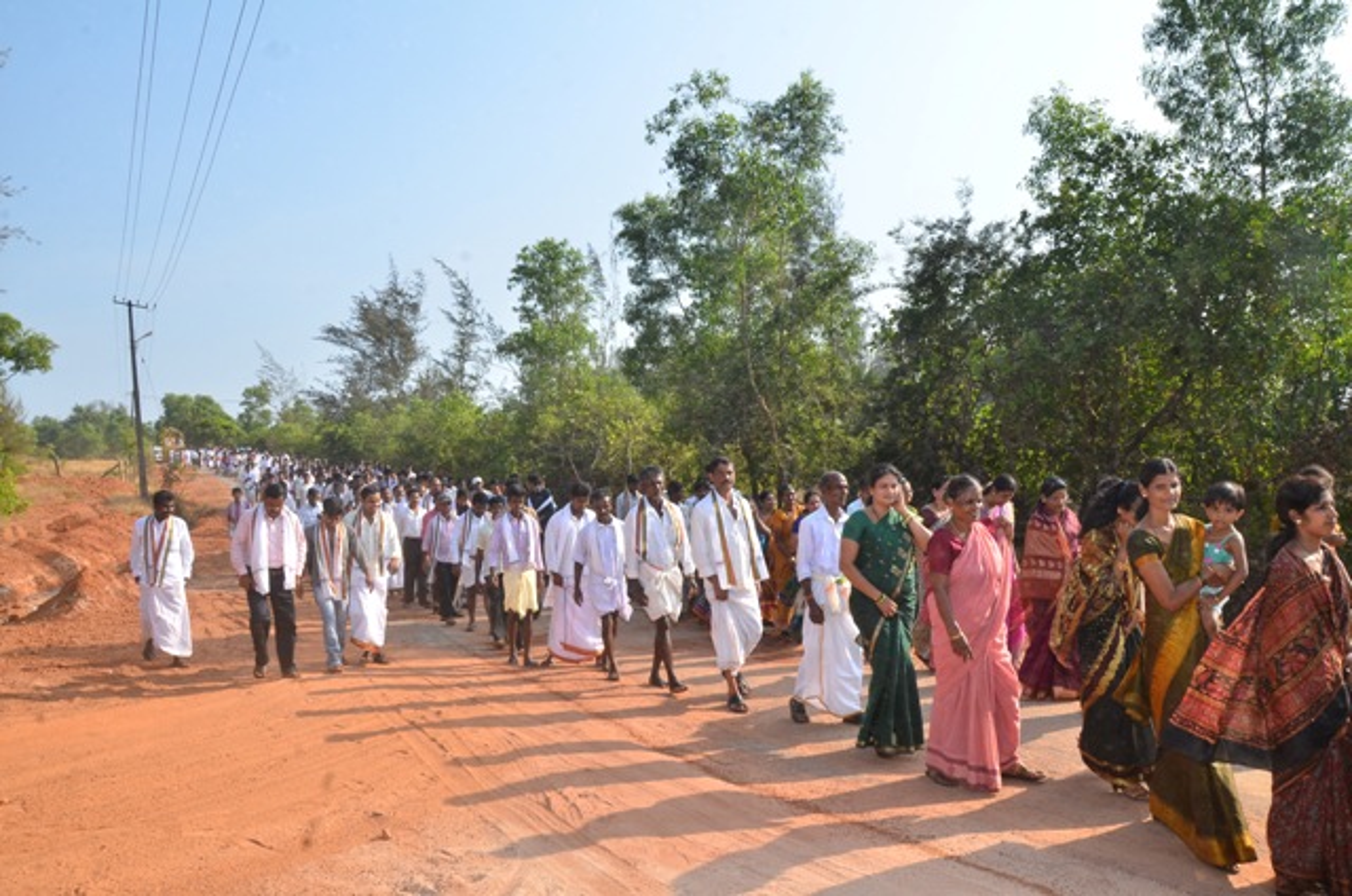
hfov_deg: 37.9
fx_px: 1968
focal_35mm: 52
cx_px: 676
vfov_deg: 25.6
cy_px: 448
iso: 250
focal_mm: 35
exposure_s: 1/125
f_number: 18
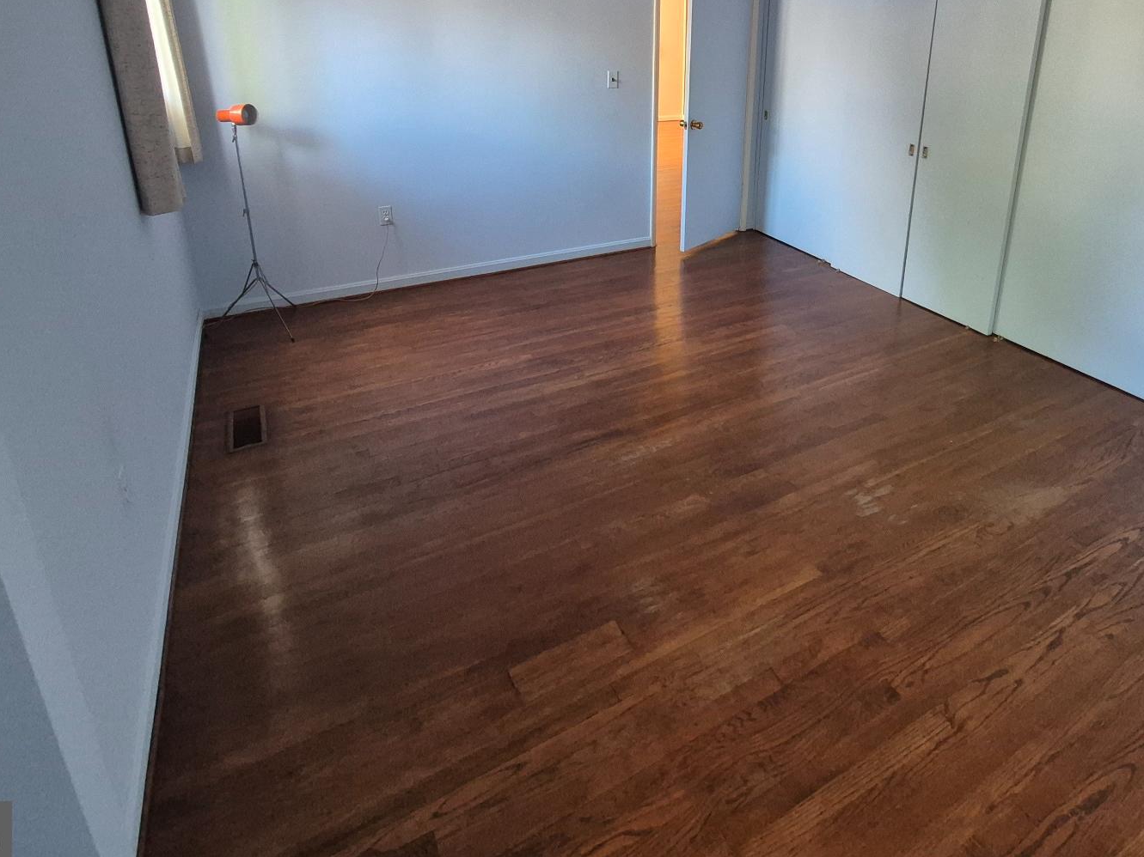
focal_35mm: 20
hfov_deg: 80.9
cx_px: 677
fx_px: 661
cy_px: 212
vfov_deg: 62.1
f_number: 2.2
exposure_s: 1/60
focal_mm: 1.74
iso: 500
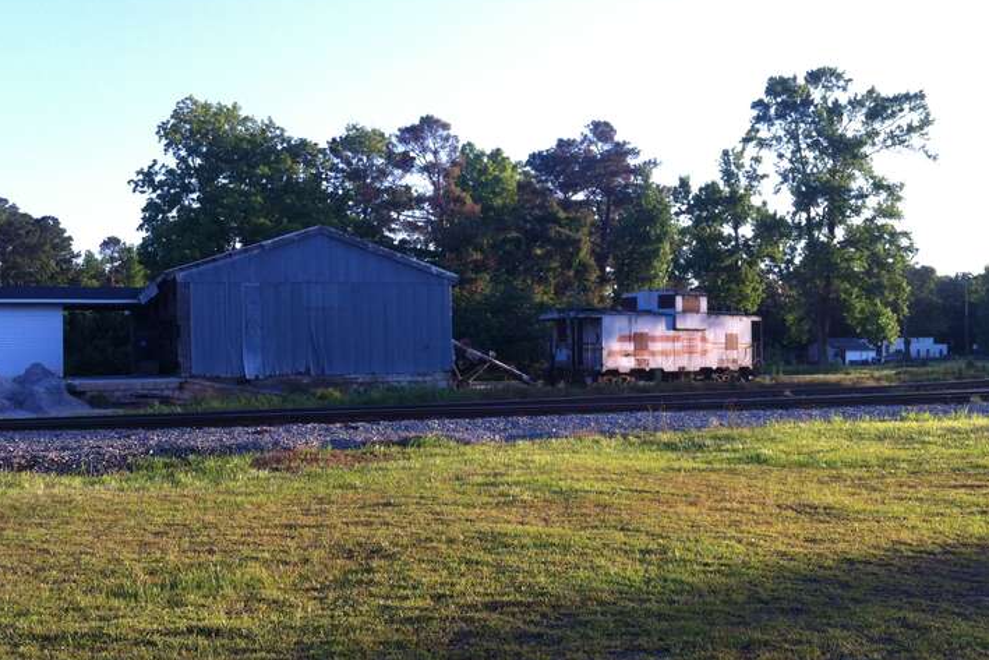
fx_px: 1127
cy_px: 353
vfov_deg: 32.6
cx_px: 505
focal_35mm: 41
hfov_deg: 47.4
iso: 80
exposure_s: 1/236
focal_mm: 3.85
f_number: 2.8
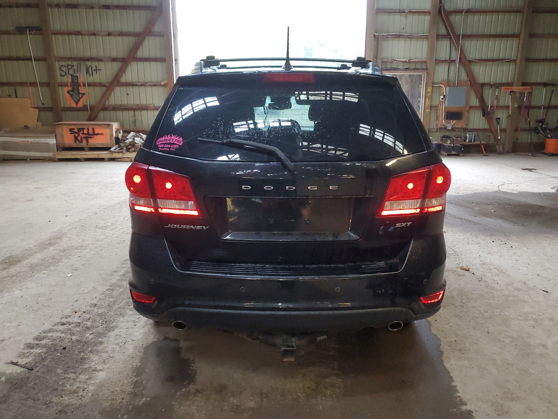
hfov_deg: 67.3
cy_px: 210
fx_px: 419
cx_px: 279
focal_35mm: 26
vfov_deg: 53.1
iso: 301
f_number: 1.5
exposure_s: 1/60.2
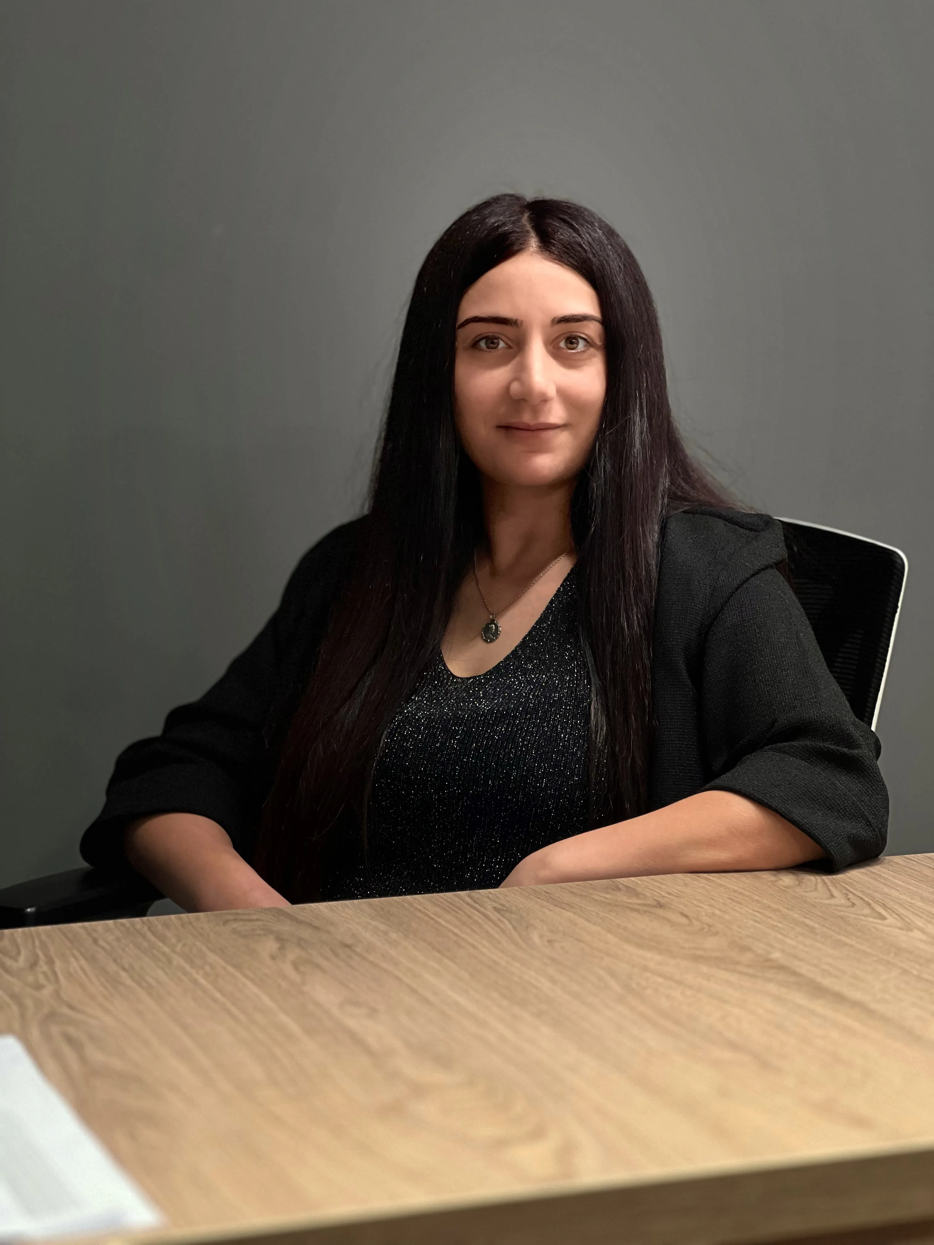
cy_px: 622
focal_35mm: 77
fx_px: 2770
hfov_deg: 19.1
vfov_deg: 25.3
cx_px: 467
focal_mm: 9
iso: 400
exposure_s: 1/31
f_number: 2.8
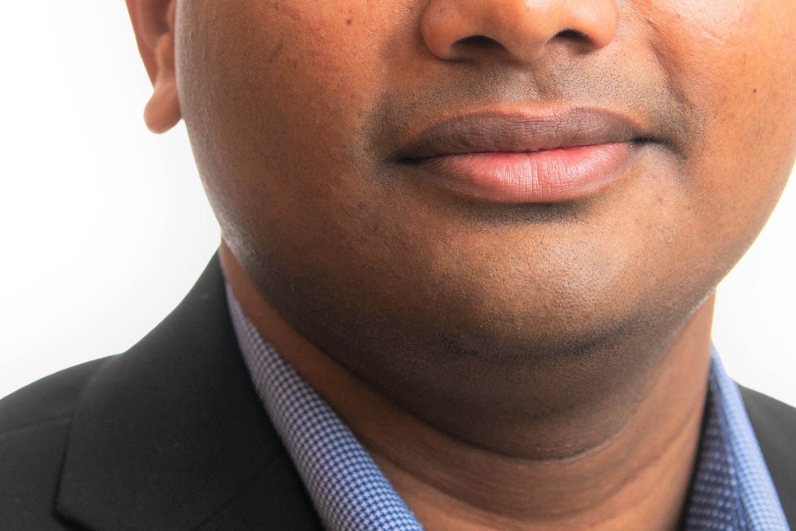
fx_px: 6656
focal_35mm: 301
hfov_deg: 6.8
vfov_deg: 4.6
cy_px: 125
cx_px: 337
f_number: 4
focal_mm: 92
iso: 250
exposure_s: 1/80
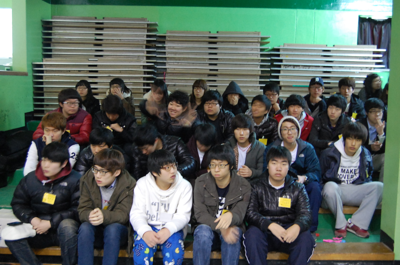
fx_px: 499
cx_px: 200
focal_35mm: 45
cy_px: 132
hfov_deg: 43.7
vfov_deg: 29.8
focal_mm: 30
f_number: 4.2
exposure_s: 1/6
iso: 1600
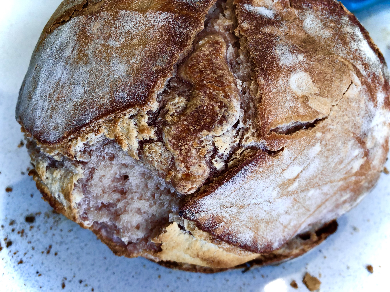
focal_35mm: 28
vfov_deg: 49.7
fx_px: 315
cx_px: 195
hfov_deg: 63.4
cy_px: 146
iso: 25
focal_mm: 3.99
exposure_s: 1/30
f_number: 1.8
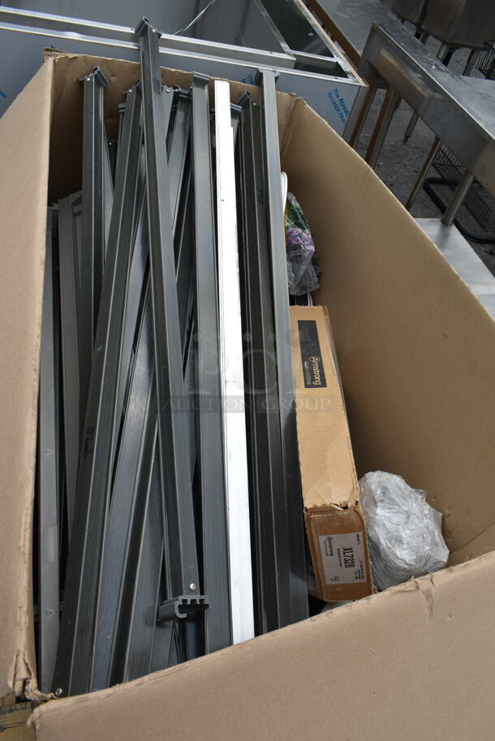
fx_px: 556
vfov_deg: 67.3
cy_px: 370
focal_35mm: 27
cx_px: 248
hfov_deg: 48.0
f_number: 9
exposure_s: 1/250
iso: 100
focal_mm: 18
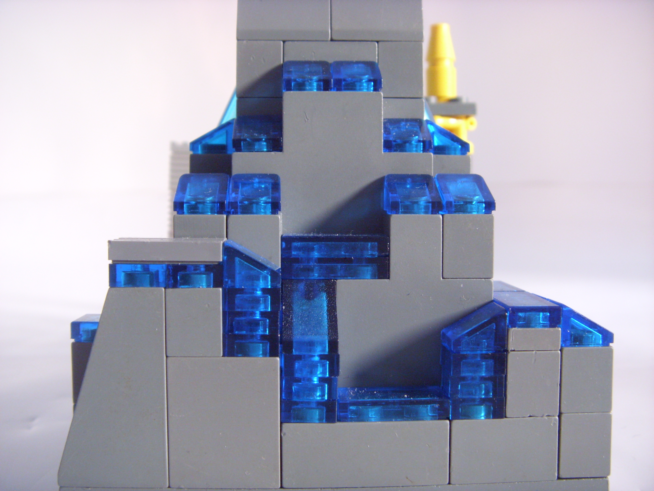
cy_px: 246
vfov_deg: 45.4
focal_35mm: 31
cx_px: 327
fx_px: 586
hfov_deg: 58.4
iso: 300
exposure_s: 1/5
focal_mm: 6.3
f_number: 3.5
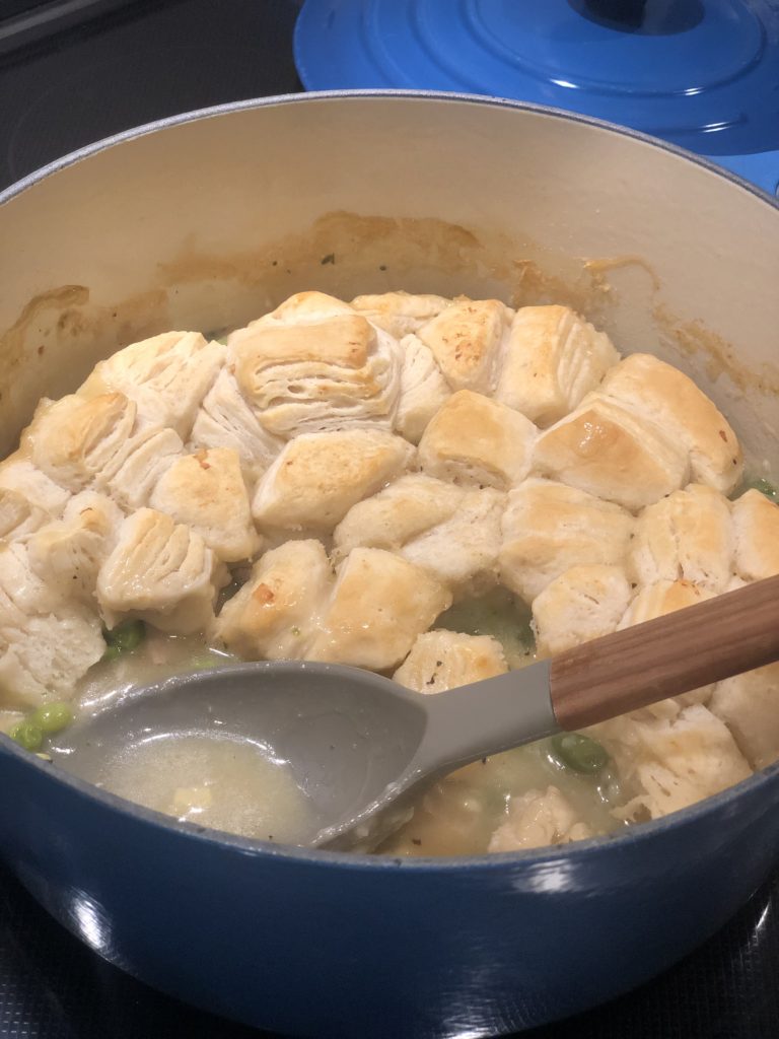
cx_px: 390
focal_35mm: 52
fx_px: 1560
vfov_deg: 36.8
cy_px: 520
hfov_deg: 28.0
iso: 80
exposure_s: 1/60
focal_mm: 6
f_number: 2.4
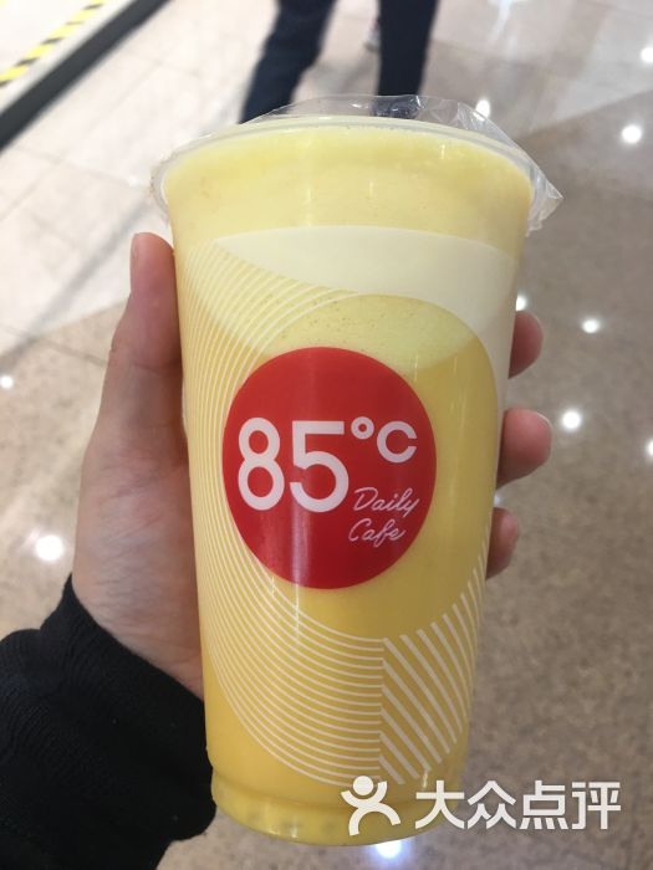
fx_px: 729
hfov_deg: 48.2
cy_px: 435
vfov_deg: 61.7
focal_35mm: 29
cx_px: 326
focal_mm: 4.15
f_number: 2.2
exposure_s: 1/17
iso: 64
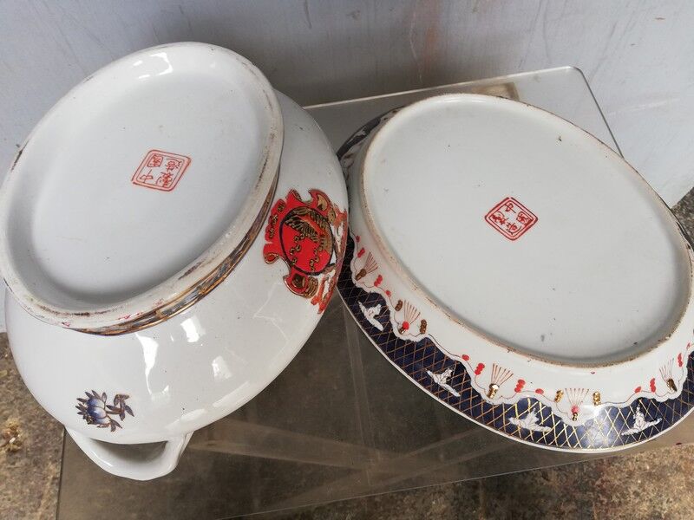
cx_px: 347
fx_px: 521
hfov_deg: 67.3
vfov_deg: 53.1
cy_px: 260
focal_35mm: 26
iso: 100
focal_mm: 3.81
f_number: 2.2
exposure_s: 1/100
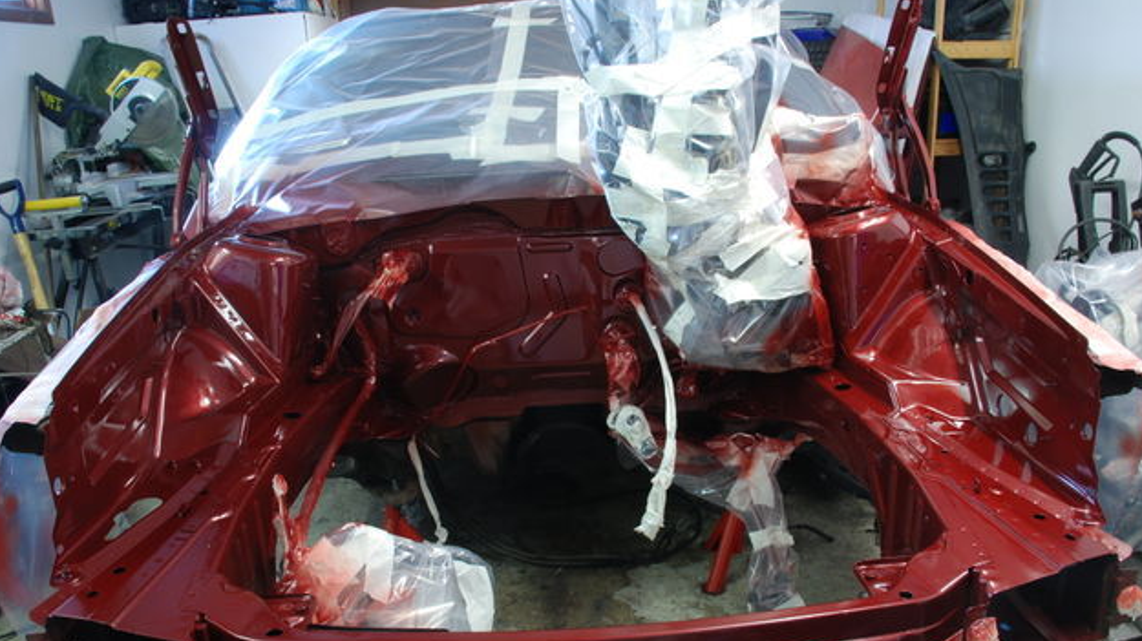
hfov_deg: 66.1
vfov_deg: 40.0
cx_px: 576
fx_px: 878
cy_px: 384
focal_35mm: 29
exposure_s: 2.5
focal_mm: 18
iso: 100
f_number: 11
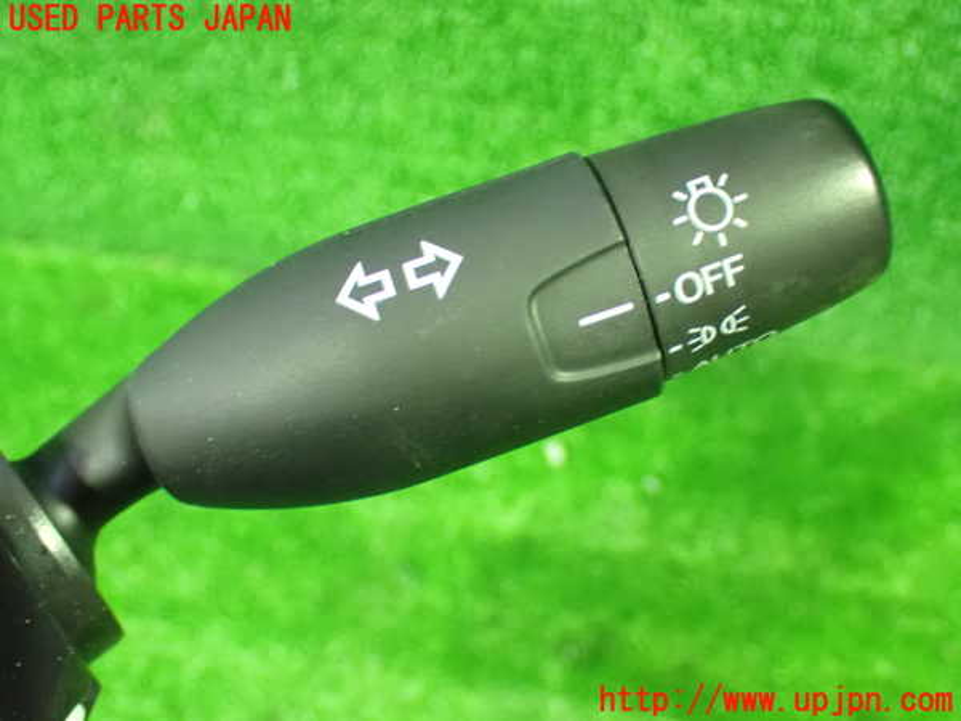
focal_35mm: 47
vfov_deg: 30.9
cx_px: 480
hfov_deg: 40.4
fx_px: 1305
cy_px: 360
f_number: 3.1
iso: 1600
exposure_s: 1/15
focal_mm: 8.4
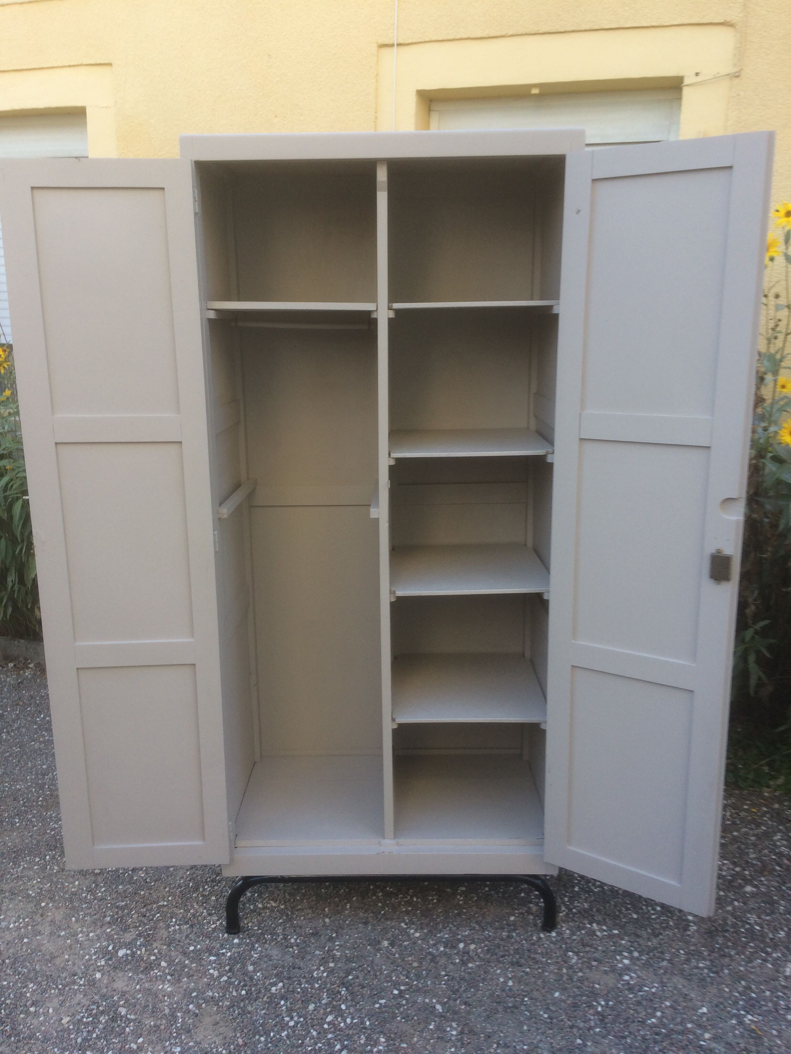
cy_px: 527
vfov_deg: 61.7
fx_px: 884
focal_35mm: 29
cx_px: 396
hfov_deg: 48.2
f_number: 2.2
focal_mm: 4.15
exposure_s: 1/100
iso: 40
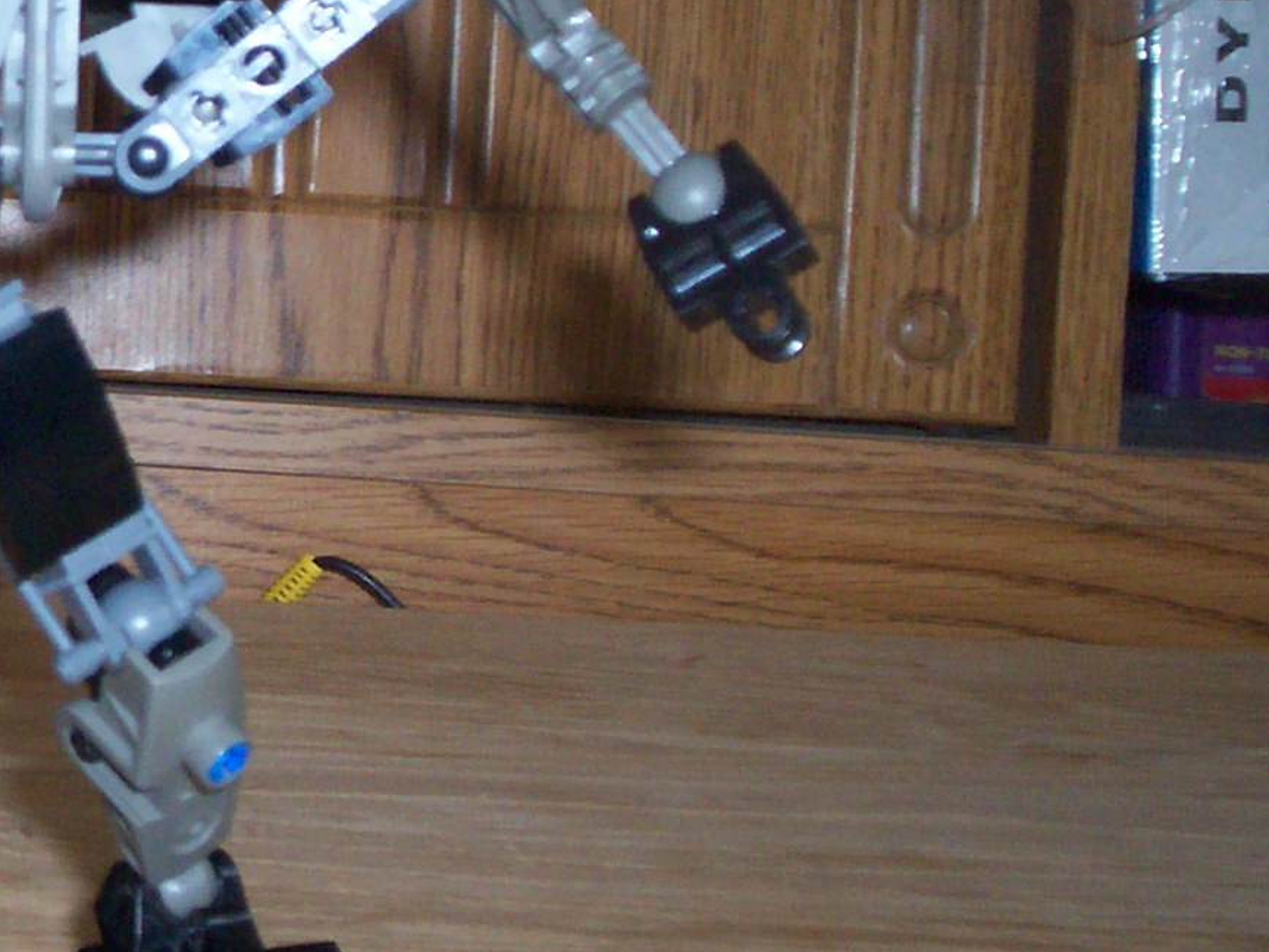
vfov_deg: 15.3
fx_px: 3519
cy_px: 207
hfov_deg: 19.2
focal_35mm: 96
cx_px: -283
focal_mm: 5.9
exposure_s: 1/64
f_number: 4.5
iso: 140
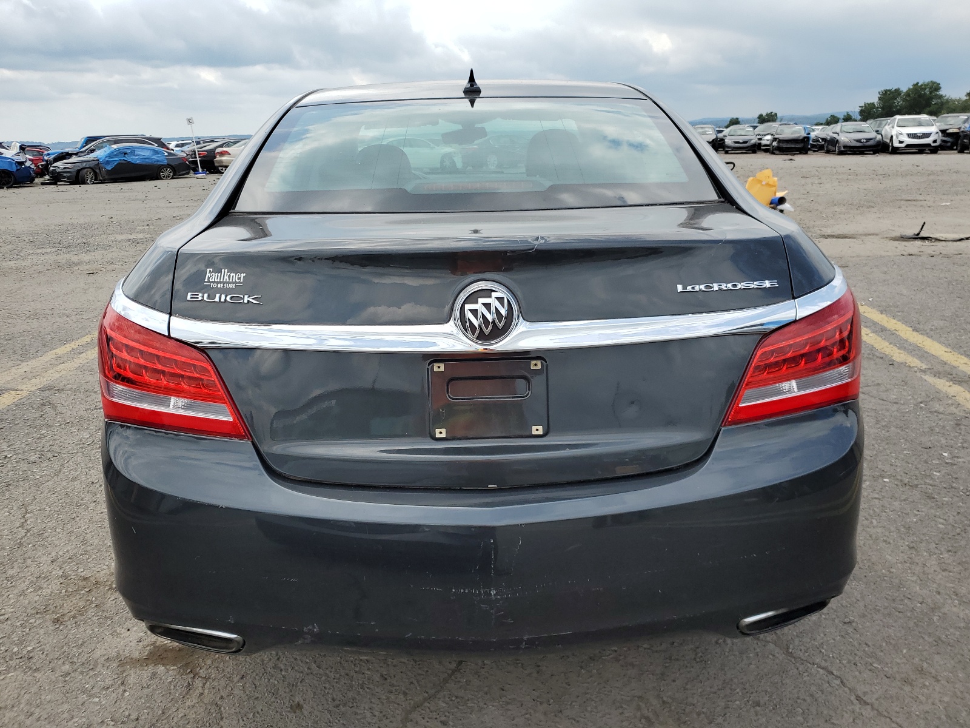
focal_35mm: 26
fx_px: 729
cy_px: 364
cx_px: 485
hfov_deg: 67.3
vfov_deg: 53.1
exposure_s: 1/2500
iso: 50
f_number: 1.5
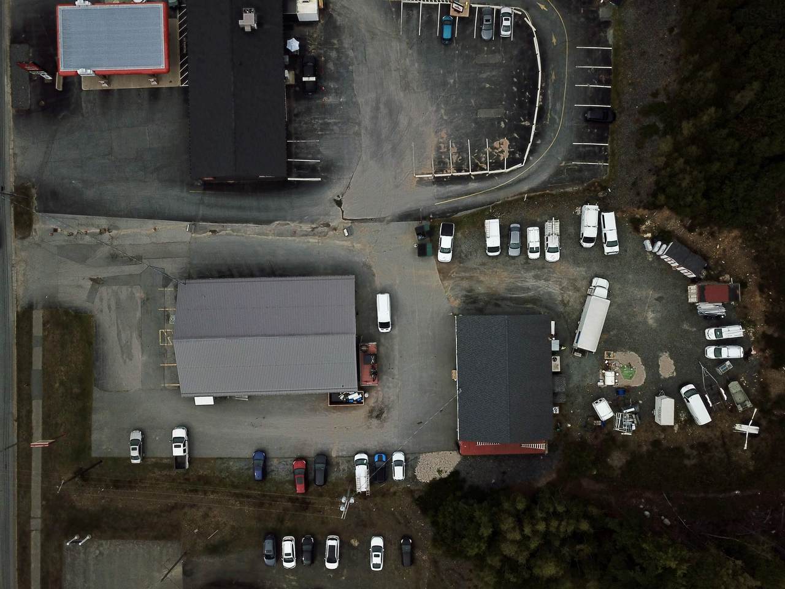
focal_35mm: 26
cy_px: 294
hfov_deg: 67.3
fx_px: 590
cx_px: 392
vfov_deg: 53.1
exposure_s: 1/3521
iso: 100
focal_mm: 4.7
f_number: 2.2
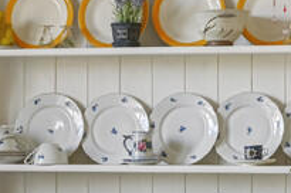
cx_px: -115
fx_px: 2018
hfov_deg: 8.1
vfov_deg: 5.5
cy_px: 239
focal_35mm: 250
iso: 400
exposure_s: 1
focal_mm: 50
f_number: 14
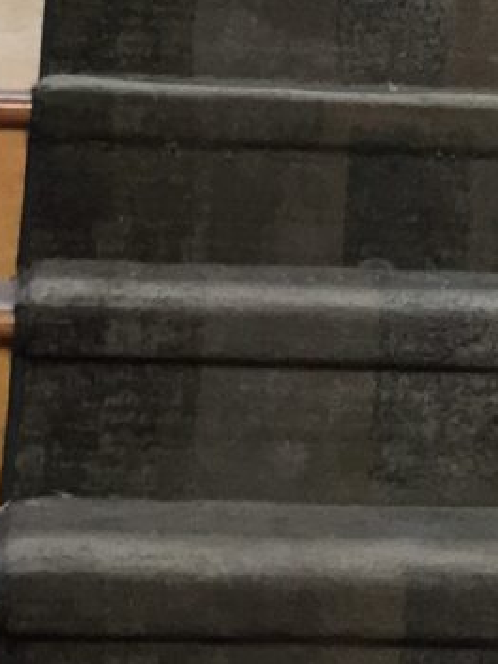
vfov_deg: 12.7
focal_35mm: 132
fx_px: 2532
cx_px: 409
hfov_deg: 11.2
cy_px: -738
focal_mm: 4.15
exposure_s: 1/30
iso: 160
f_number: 2.2
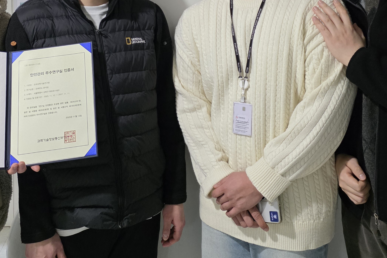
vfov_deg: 27.5
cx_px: 175
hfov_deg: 42.7
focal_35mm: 46
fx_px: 494
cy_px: -2
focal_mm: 6.25
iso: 1600
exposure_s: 1/120
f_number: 1.7
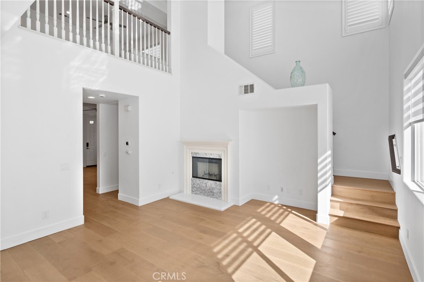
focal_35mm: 18
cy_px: 141
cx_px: 212
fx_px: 206
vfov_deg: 68.8
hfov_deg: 91.7
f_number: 8
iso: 400
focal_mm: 17.5
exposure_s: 1/125
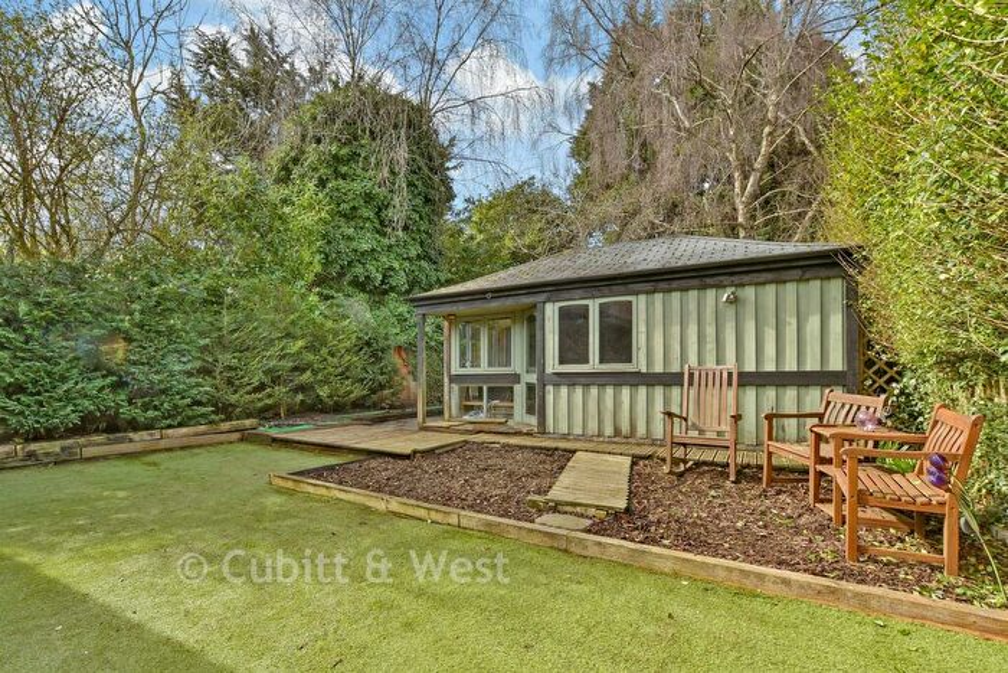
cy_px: 336
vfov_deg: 77.4
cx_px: 504
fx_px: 420
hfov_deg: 100.4
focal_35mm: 15
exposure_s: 1/100
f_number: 8
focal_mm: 10
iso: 160
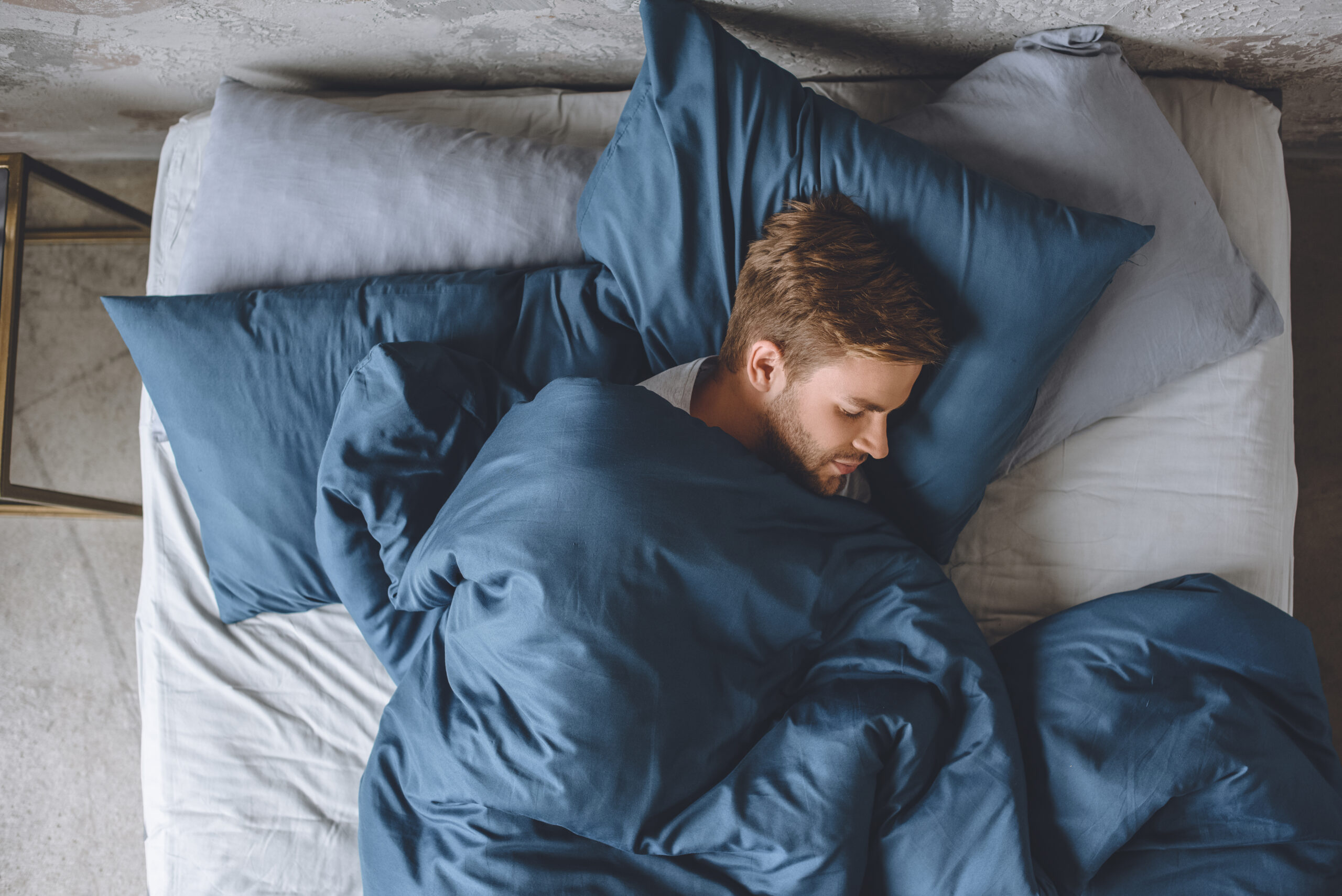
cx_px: 671
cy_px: 448
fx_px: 1865
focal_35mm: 50
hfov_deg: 39.6
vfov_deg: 27.0
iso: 250
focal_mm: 50
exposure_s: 1/200
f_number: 3.2
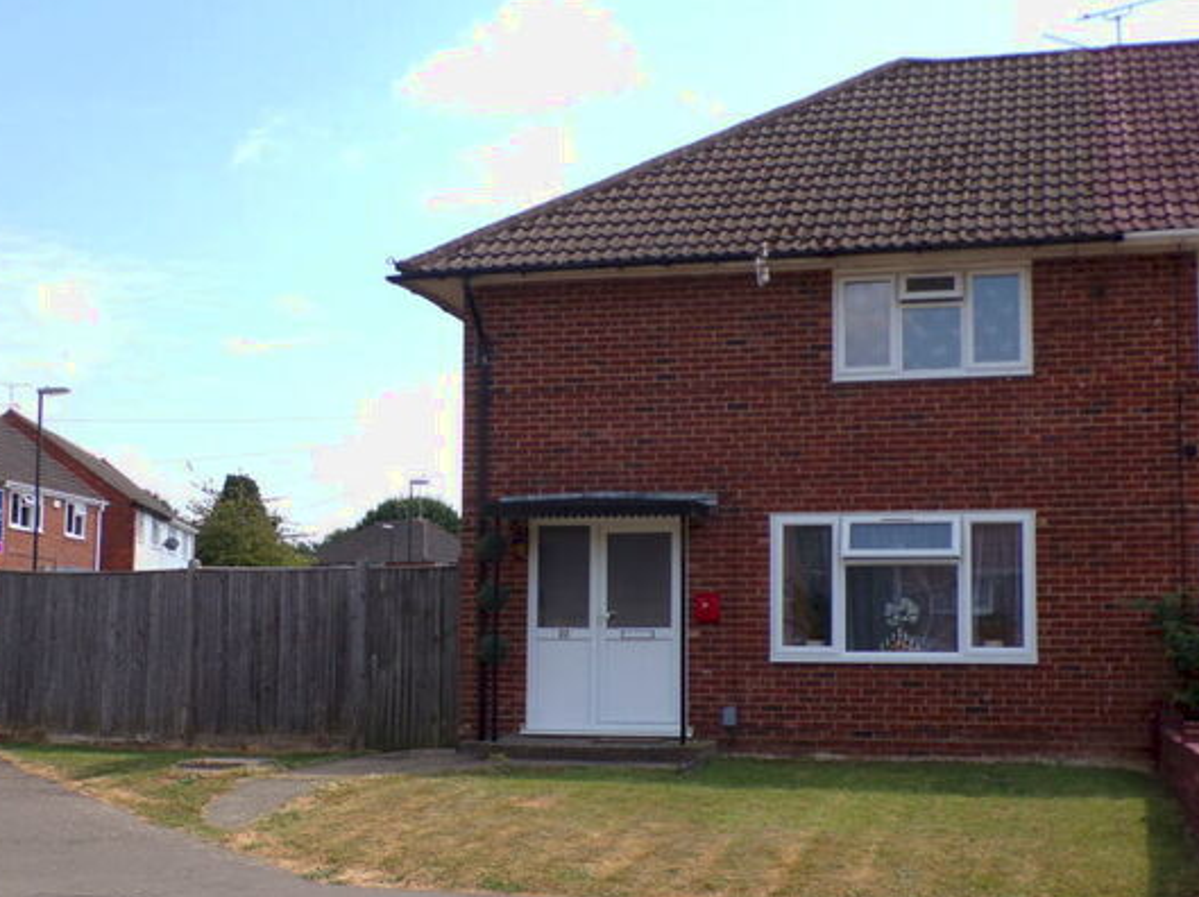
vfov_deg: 29.6
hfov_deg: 38.9
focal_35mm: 49
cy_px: 522
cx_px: 614
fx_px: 1696
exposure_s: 1/320
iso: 80
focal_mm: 6.6
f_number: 4.7
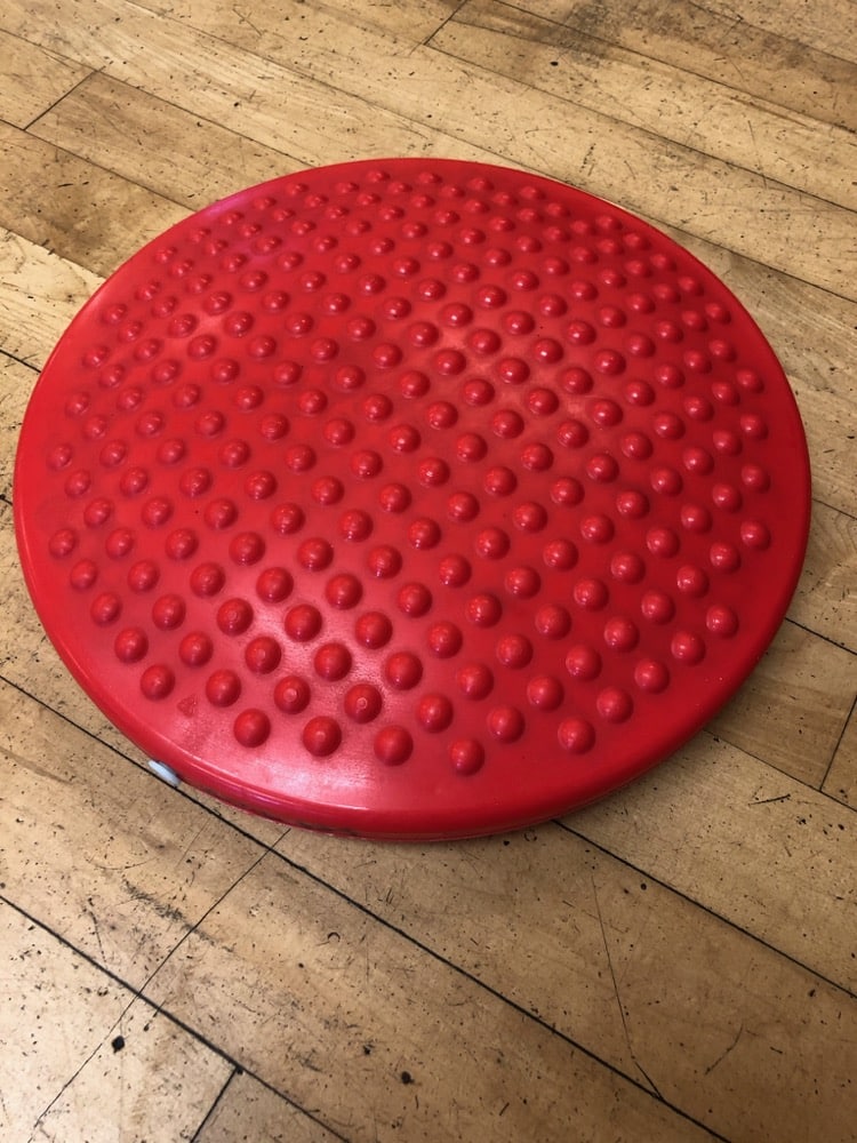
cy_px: 572
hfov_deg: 49.7
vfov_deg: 63.4
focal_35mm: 28
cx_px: 428
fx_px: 924
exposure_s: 1/17
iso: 50
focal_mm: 4
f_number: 1.8
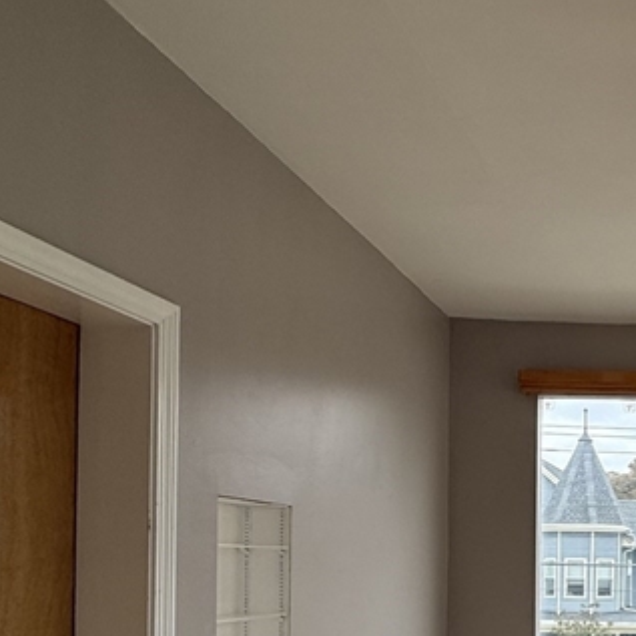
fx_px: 831
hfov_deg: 33.2
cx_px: 784
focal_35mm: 40
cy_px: 574
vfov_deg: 38.9
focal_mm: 2.22
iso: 64
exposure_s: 1/173
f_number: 2.2
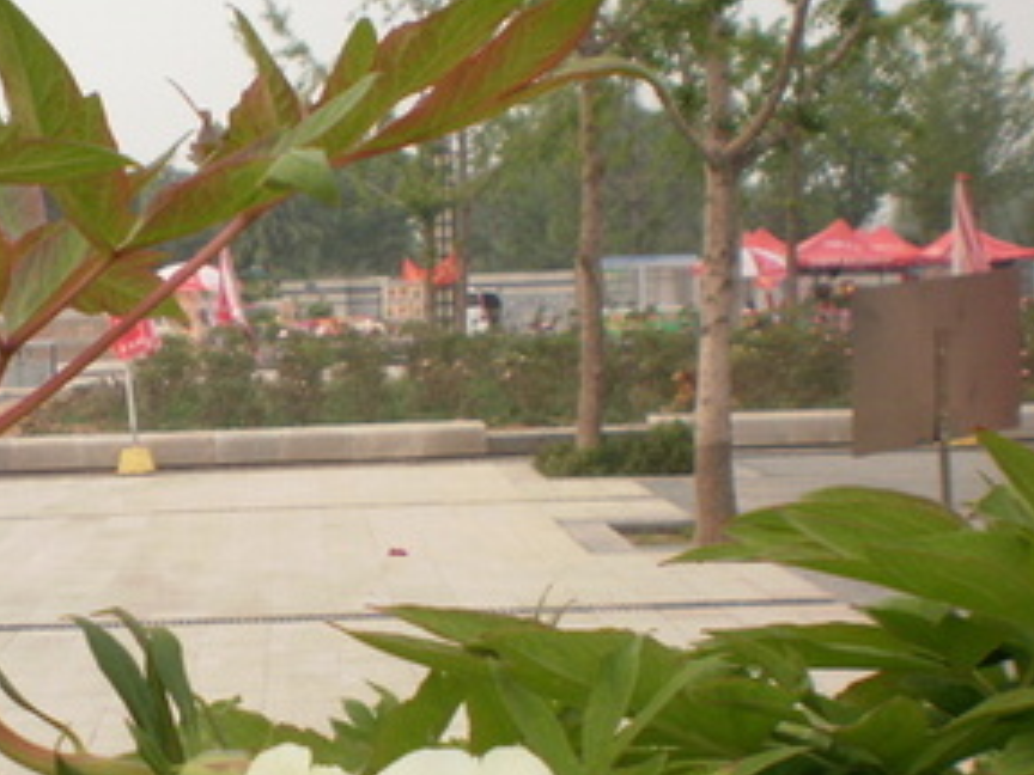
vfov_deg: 19.1
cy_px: 761
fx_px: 2240
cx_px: 97
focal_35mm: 75
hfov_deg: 25.2
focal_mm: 6.3
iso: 100
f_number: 4.6
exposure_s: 1/100
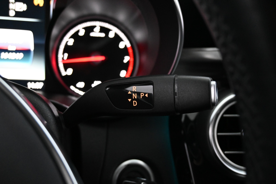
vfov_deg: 39.1
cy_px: 92
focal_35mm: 34
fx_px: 259
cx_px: 138
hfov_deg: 56.1
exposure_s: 1/40
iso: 5000
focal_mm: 22.5
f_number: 4
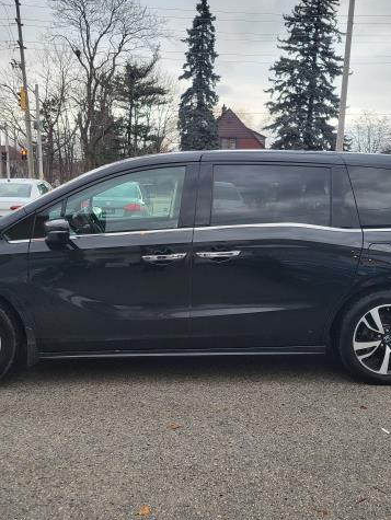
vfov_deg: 52.6
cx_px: 193
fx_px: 526
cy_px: 259
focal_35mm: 35
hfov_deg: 40.7
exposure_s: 1/120
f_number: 1.8
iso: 80
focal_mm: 5.4
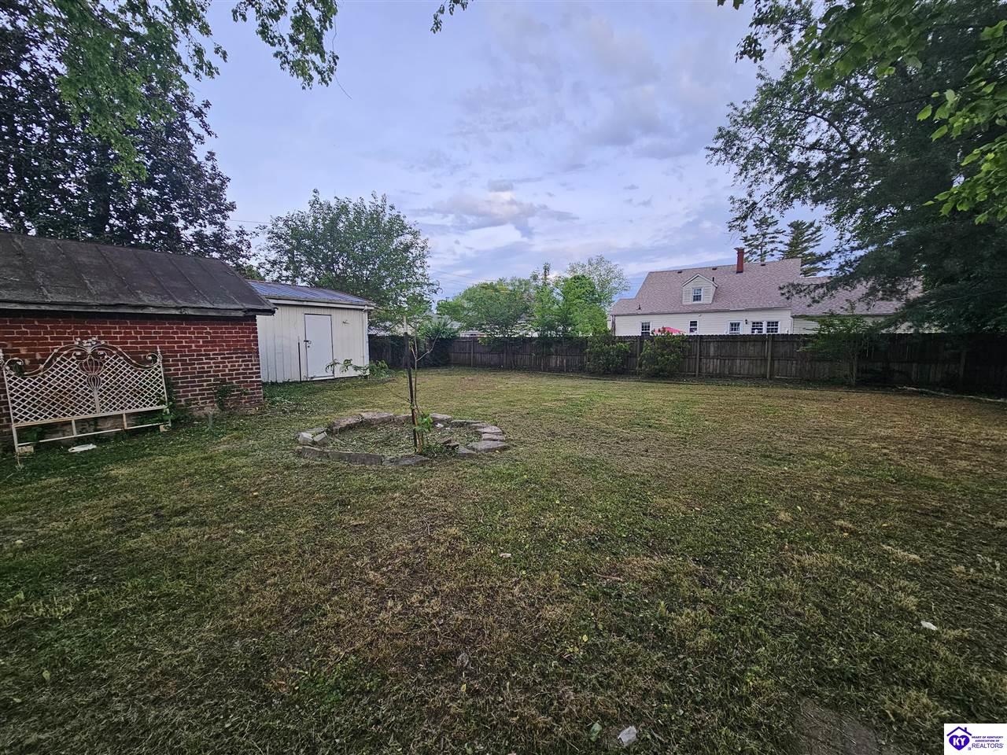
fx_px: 378
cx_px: 504
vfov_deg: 89.9
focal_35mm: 13
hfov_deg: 106.2
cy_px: 378
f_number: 2.2
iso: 64
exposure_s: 1/260
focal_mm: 2.2
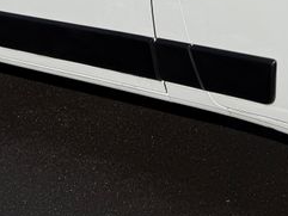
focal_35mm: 102
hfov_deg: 18.6
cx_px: 305
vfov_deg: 13.6
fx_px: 849
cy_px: -113
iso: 80
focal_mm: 6.76
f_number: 1.78
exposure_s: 1/14286
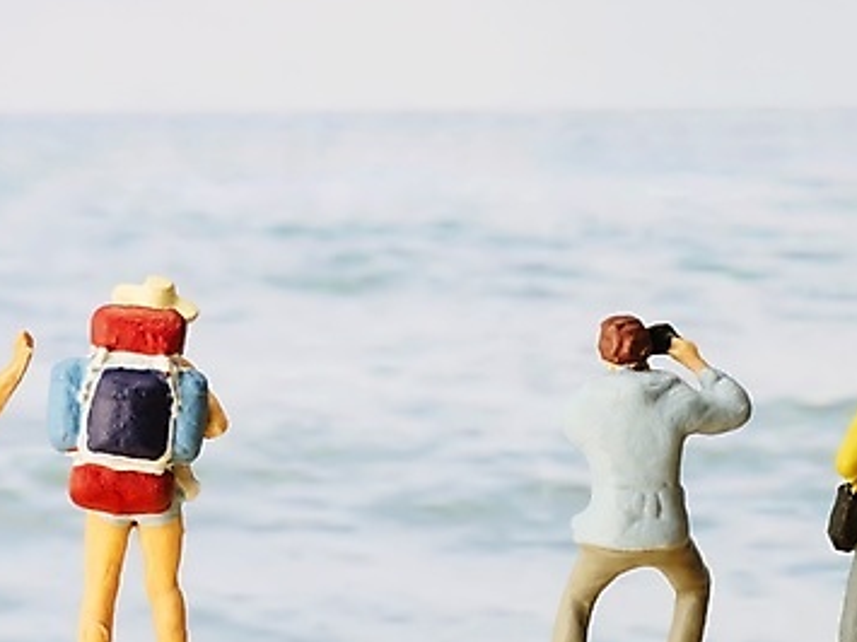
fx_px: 3613
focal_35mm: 146
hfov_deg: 13.5
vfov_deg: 10.2
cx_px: 383
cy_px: 321
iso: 200
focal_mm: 90
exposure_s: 1/1.25
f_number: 45
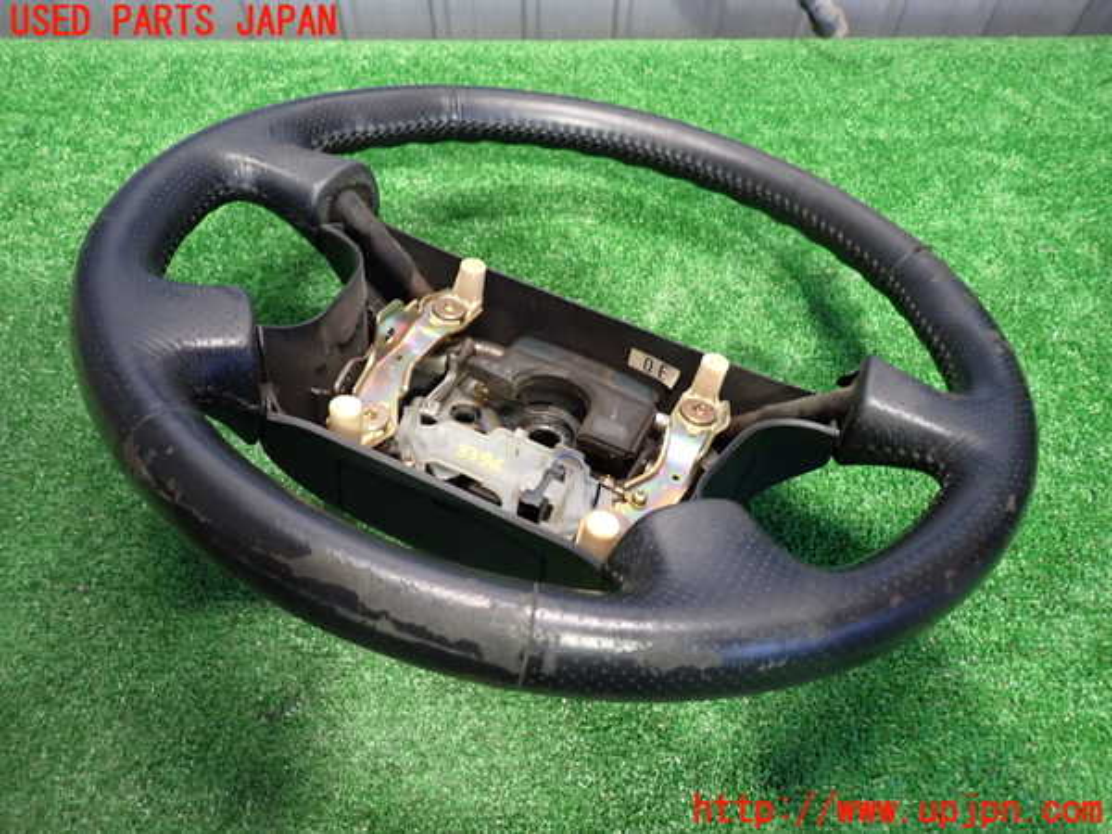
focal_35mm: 25
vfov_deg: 54.9
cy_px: 417
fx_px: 803
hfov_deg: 69.4
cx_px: 556
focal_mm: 4.5
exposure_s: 1/30
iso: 640
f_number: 2
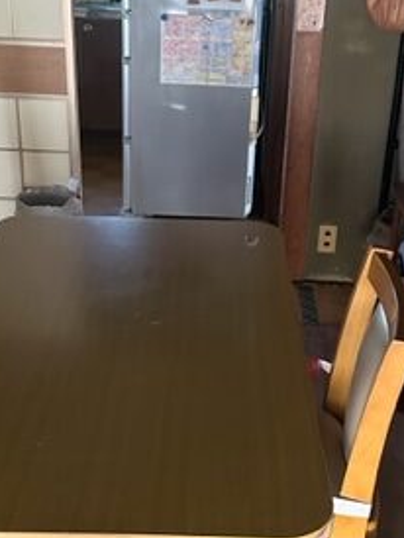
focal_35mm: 56
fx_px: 870
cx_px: 210
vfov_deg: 34.2
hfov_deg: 26.1
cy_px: 324
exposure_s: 1/38
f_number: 1.78
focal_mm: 6.86
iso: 1000
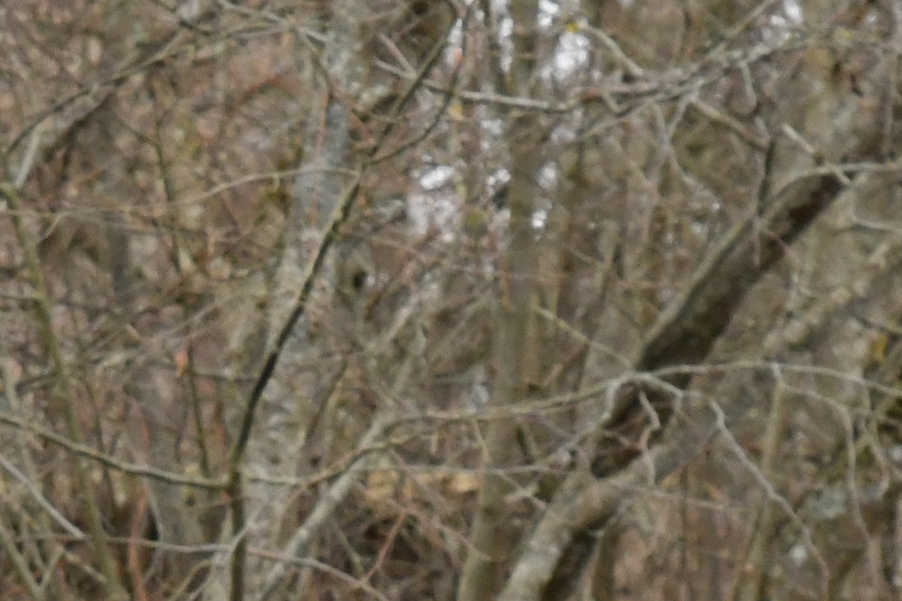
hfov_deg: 4.2
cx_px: 358
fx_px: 12176
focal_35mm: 486
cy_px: 1128
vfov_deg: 2.8
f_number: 5.6
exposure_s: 1/1000
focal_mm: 70
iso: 560
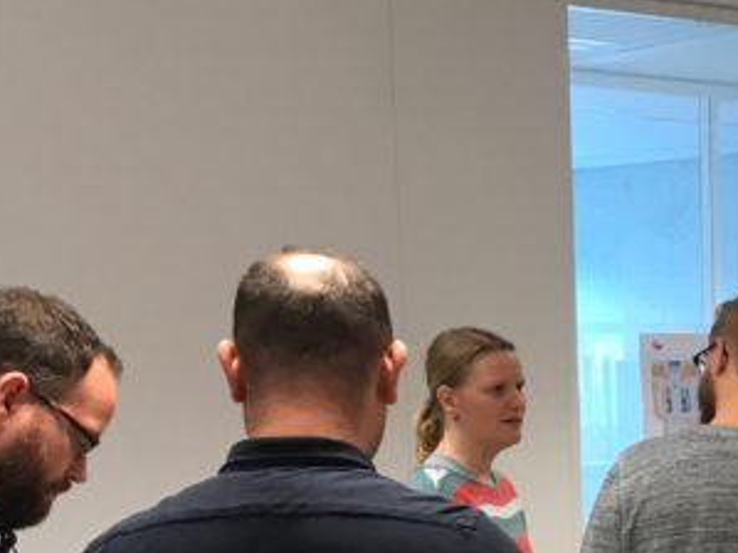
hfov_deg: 18.6
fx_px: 2046
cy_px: 758
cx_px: 1029
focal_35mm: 96
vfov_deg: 14.6
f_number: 1.8
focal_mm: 3.99
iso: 32
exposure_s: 1/25
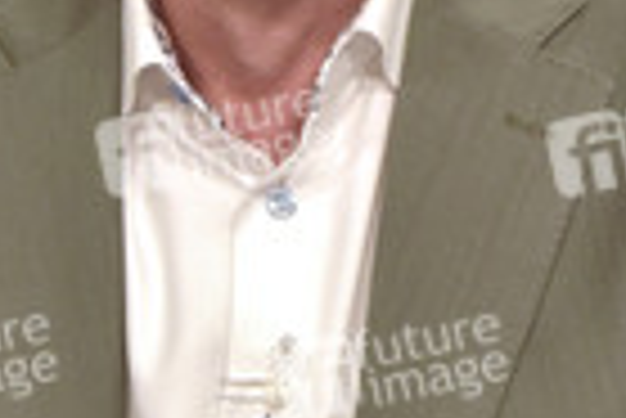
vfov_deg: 12.0
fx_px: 1915
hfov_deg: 18.6
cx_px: 272
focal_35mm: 110
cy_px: -193
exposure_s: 1/160
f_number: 5.6
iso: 1250
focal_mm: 34
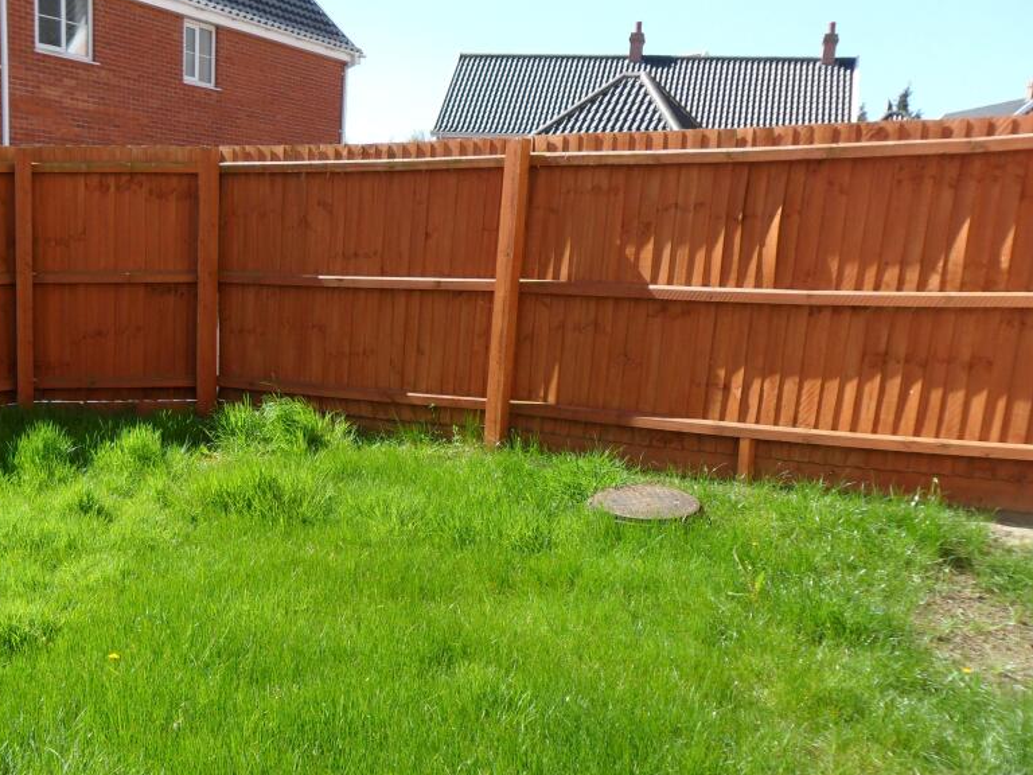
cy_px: 495
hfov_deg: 50.8
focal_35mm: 36
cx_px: 389
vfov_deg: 39.3
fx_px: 1074
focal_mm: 4.9
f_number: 3.5
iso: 80
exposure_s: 1/350
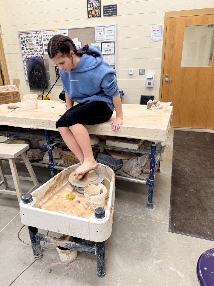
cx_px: 107
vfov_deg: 71.6
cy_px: 143
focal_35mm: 24
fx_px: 198
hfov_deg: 56.8
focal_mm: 6.76
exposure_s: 1/60
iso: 125
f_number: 1.78
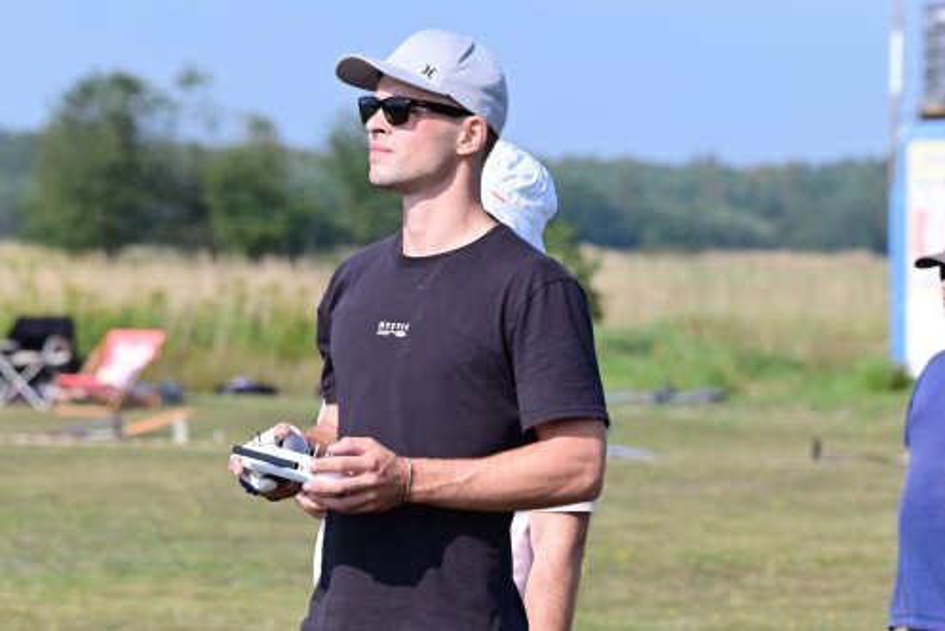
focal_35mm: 290
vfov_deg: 4.7
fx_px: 7617
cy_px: 316
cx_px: 472
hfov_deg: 7.1
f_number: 11
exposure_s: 1/2000
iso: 1600
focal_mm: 290
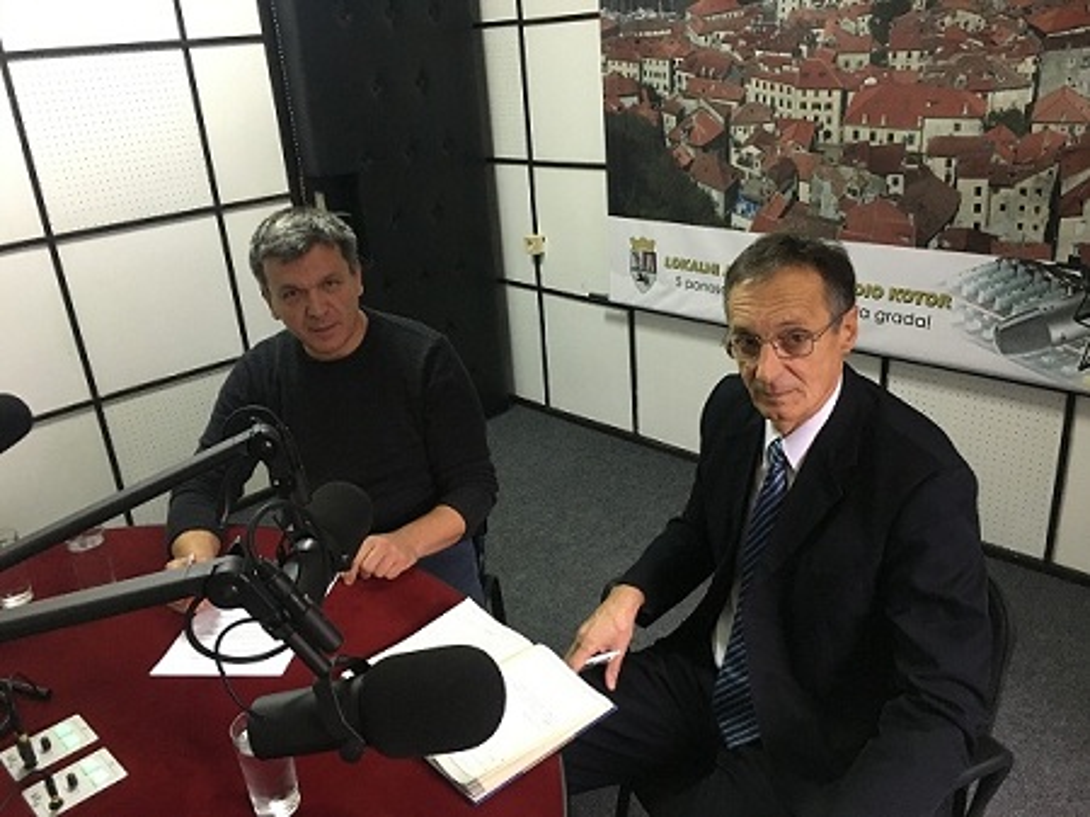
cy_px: 408
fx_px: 913
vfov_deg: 48.2
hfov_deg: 61.7
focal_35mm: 29
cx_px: 545
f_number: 2.2
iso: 200
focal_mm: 4.15
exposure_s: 1/25
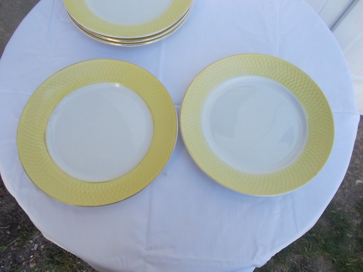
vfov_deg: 53.1
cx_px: 182
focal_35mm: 26
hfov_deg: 67.3
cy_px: 136
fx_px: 273
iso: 80
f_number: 3.2
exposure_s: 1/160
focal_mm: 4.6
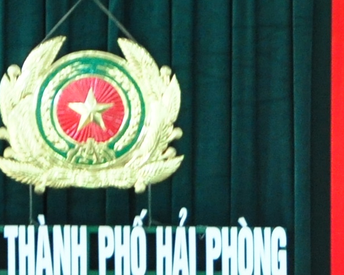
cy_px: 306
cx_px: 810
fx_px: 5233
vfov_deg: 3.0
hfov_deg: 3.7
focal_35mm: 514
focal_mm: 52
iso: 800
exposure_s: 1/30
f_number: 5
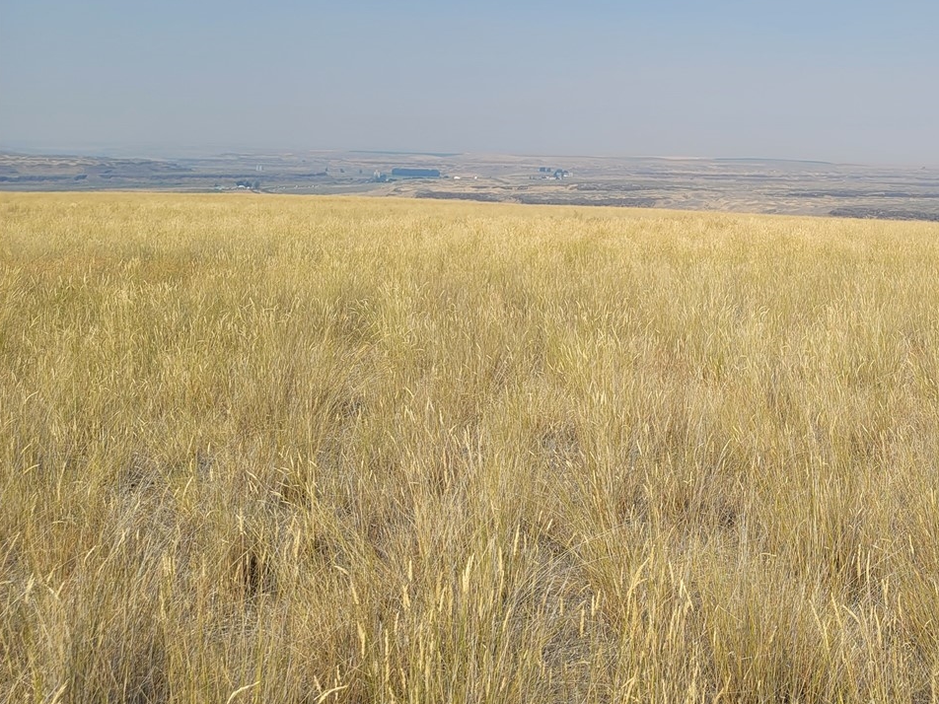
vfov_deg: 33.5
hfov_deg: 42.3
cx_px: 783
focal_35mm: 42
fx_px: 1139
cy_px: 154
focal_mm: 7
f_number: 1.8
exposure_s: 1/1311
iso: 20
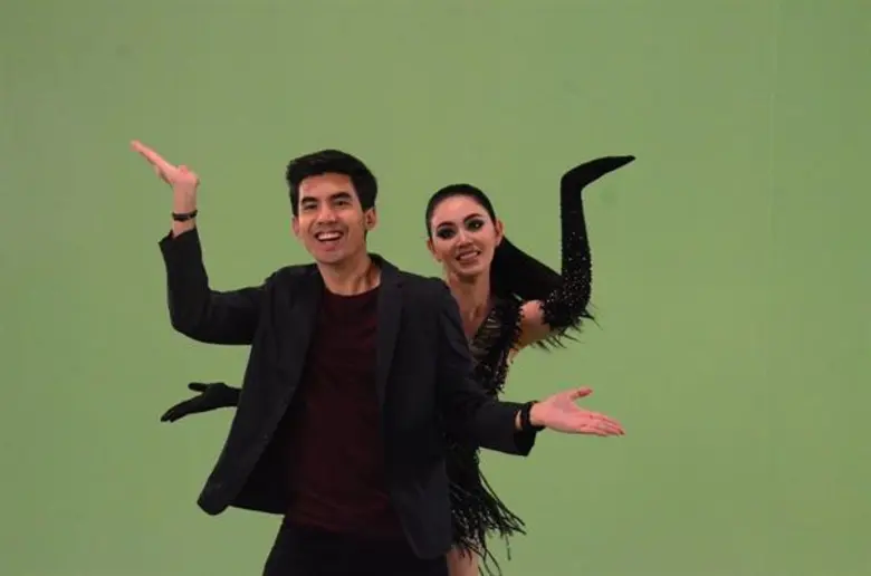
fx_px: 3077
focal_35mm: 128
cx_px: 436
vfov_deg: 10.7
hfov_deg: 16.1
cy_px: 288
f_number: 7.1
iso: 6400
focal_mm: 85
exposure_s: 1/160
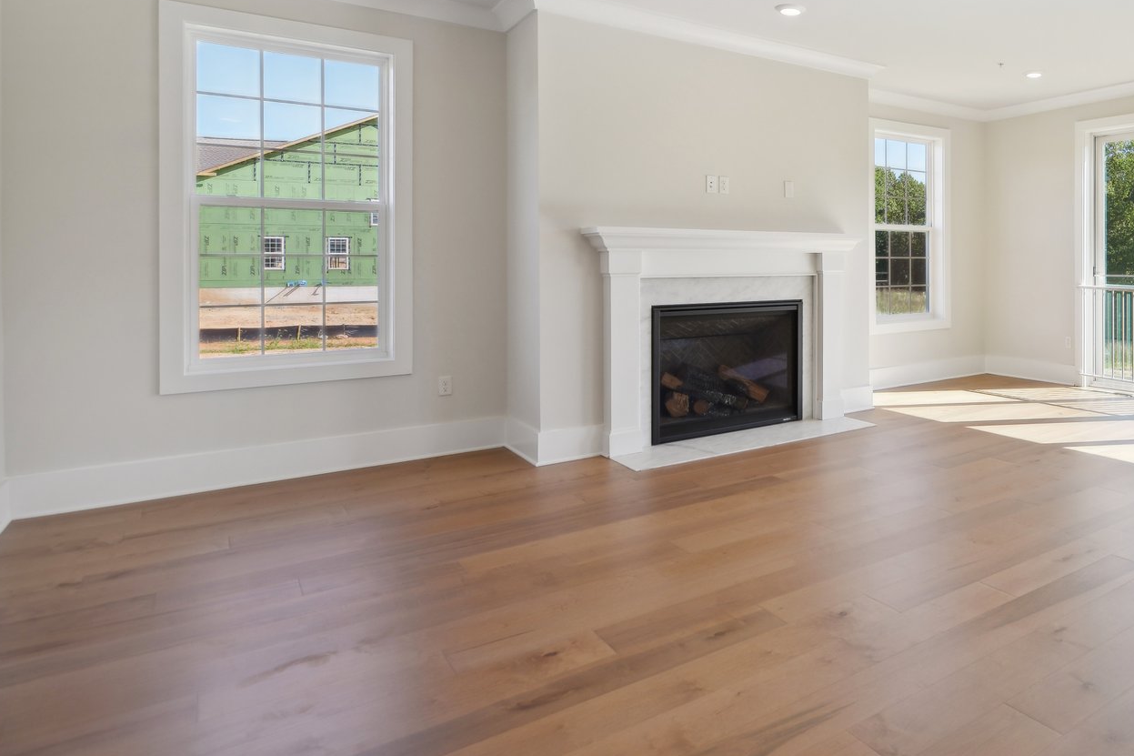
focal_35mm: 23
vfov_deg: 54.1
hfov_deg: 69.5
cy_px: 258
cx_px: 889
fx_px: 724
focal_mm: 14
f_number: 7.1
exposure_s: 1/200
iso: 400
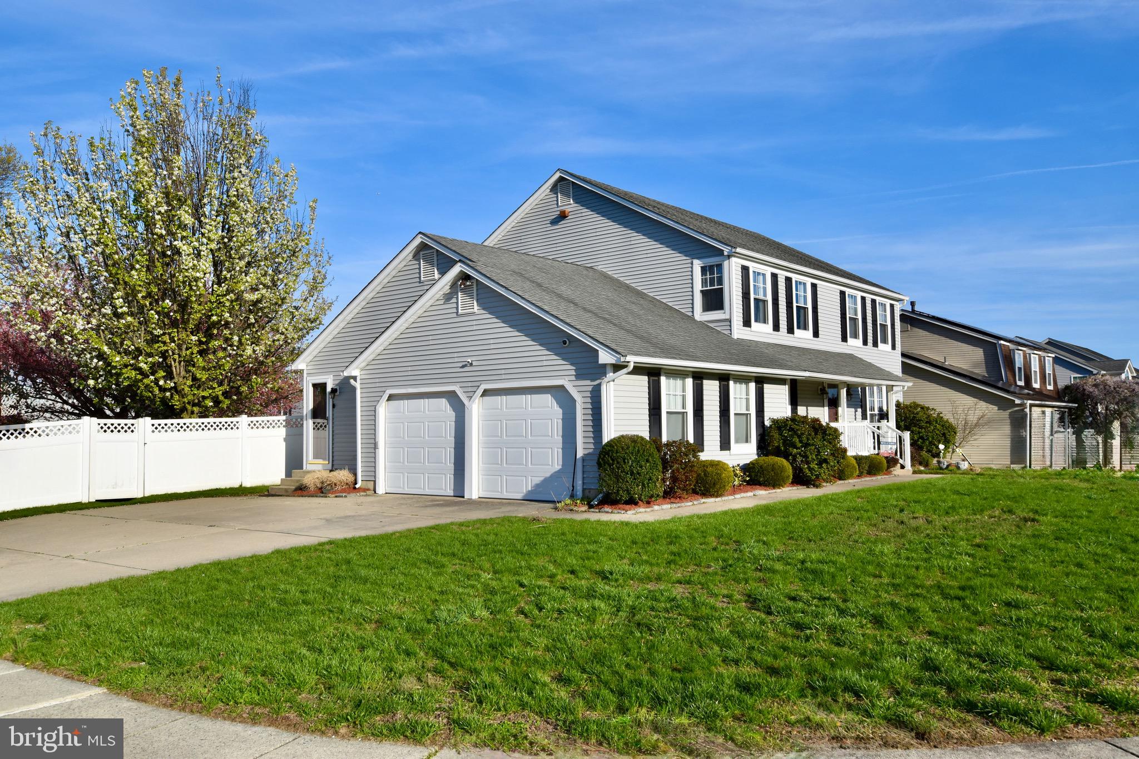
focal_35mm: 30
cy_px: 380
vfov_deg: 43.6
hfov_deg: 61.9
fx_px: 949
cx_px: 570
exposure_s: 1/400
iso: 200
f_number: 10
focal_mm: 20
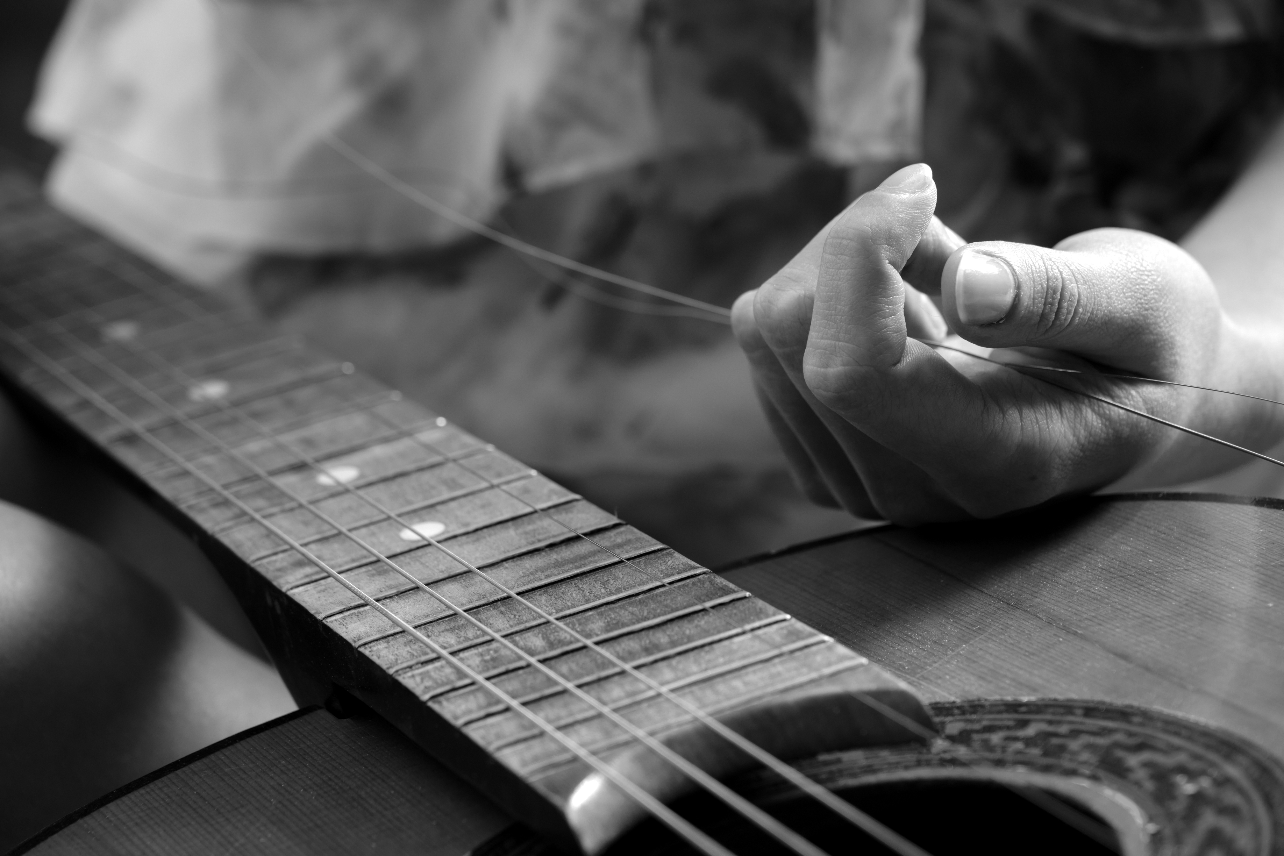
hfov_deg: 17.1
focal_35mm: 120
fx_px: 4280
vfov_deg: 11.4
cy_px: 428
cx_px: 642
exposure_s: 1/125
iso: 160
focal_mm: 80
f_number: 5
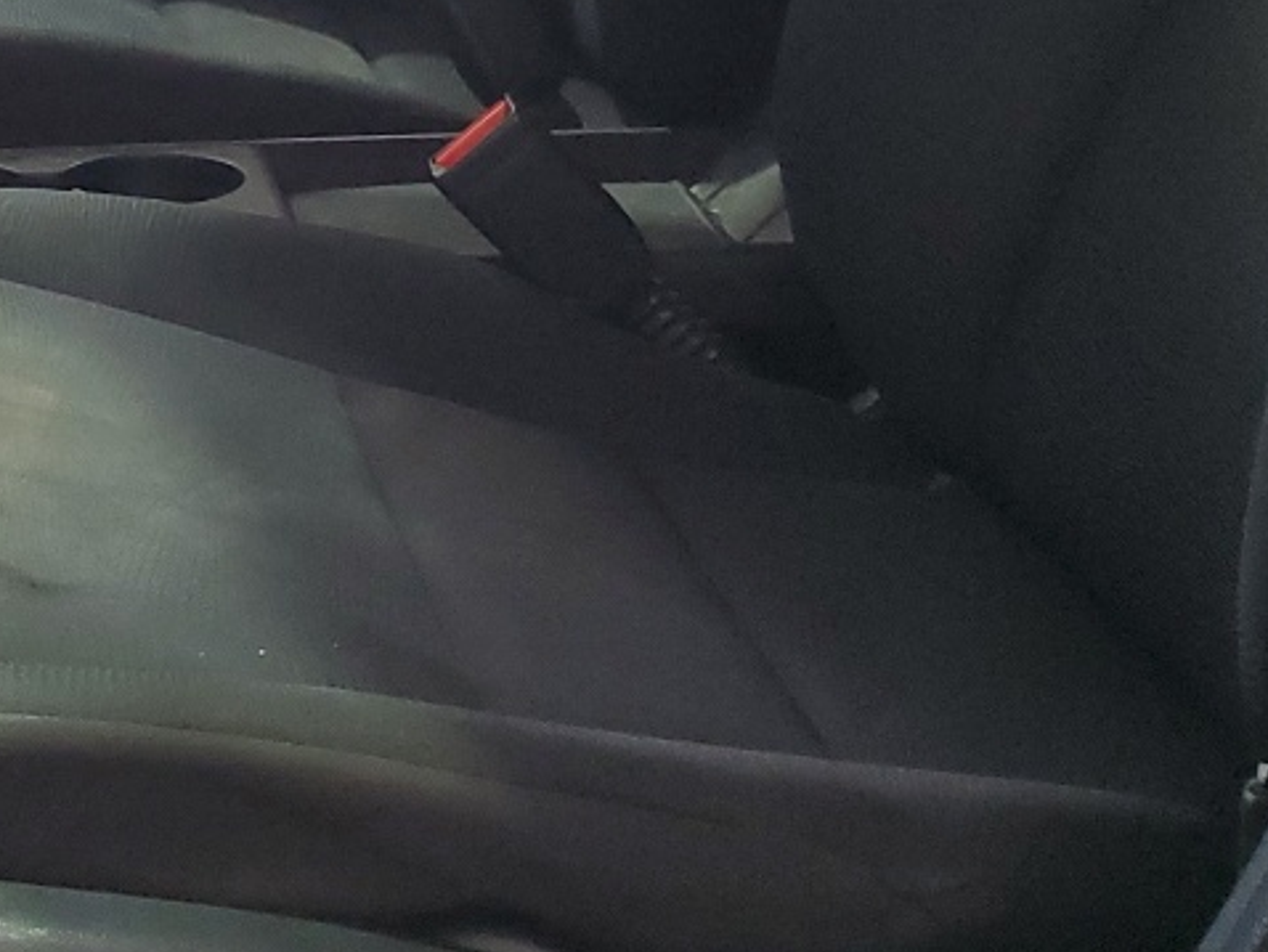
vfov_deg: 16.7
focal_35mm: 87
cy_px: 40
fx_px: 3188
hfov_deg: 21.8
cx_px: 29
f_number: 1.5
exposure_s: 1/60.2
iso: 310
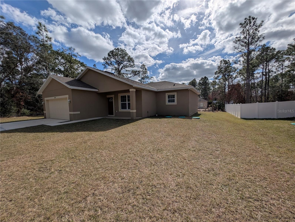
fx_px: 102
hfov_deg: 110.5
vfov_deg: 94.6
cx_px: 148
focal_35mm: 12
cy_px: 111
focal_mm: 2.23
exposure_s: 1/8475
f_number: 1.95
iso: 40
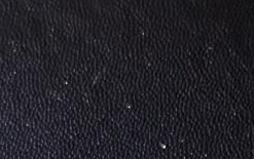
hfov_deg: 6.9
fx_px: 1996
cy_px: 533
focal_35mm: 288
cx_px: 614
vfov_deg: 4.3
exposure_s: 1/100
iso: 160
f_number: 1.78
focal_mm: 6.86
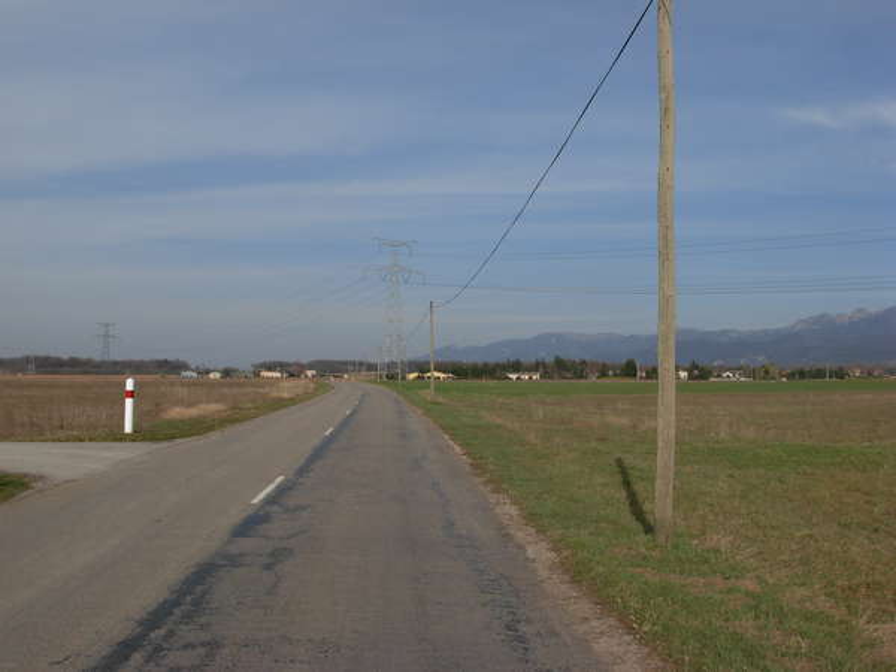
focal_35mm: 38
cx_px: 448
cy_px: 336
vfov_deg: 37.7
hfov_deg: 49.0
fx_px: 984
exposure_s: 1/912
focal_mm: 6.3
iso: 79
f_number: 4.9
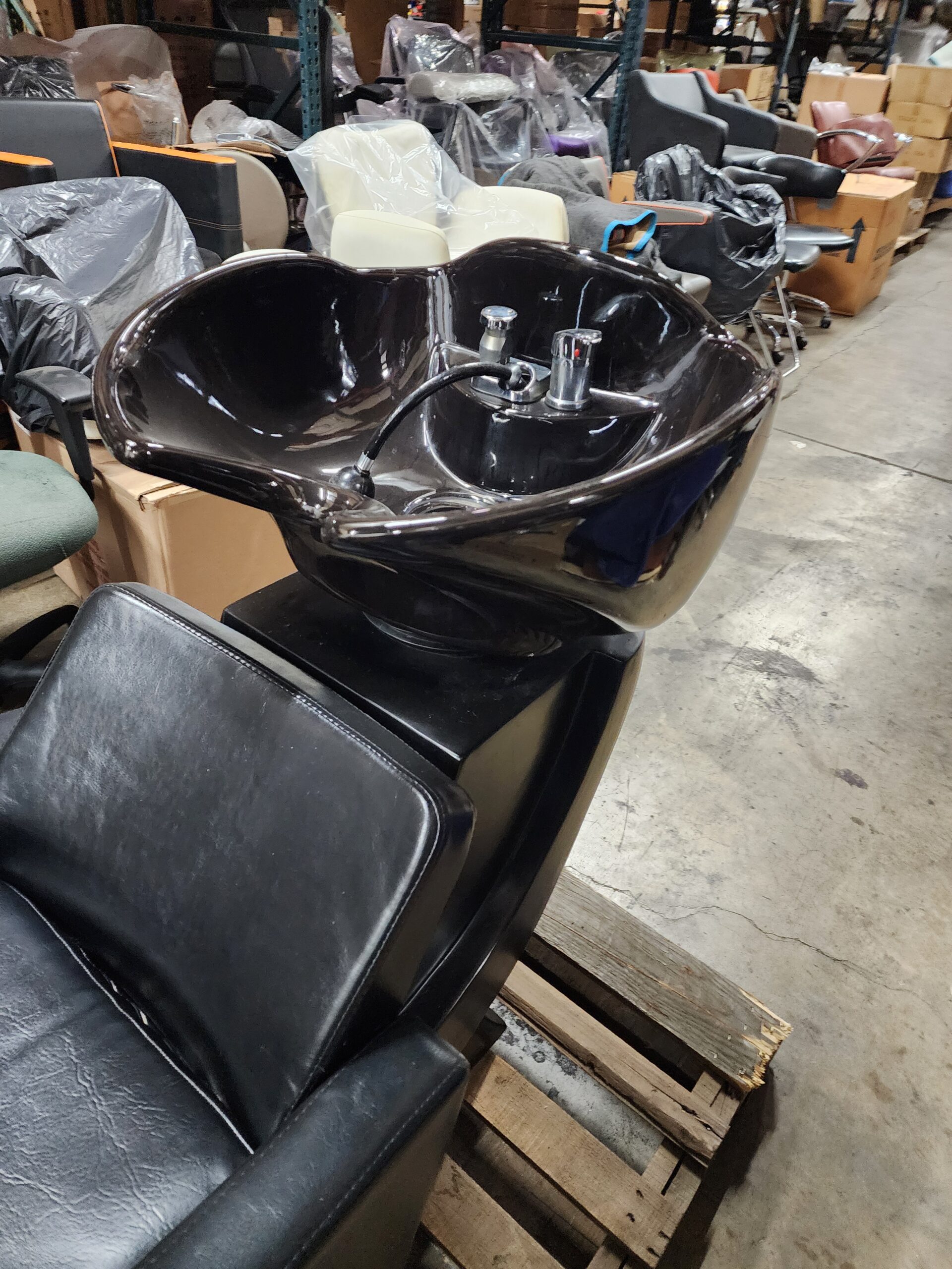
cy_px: 634
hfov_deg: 58.9
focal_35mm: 23
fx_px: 843
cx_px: 476
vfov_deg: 73.9
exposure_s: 1/24
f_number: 1.8
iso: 640
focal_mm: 6.4
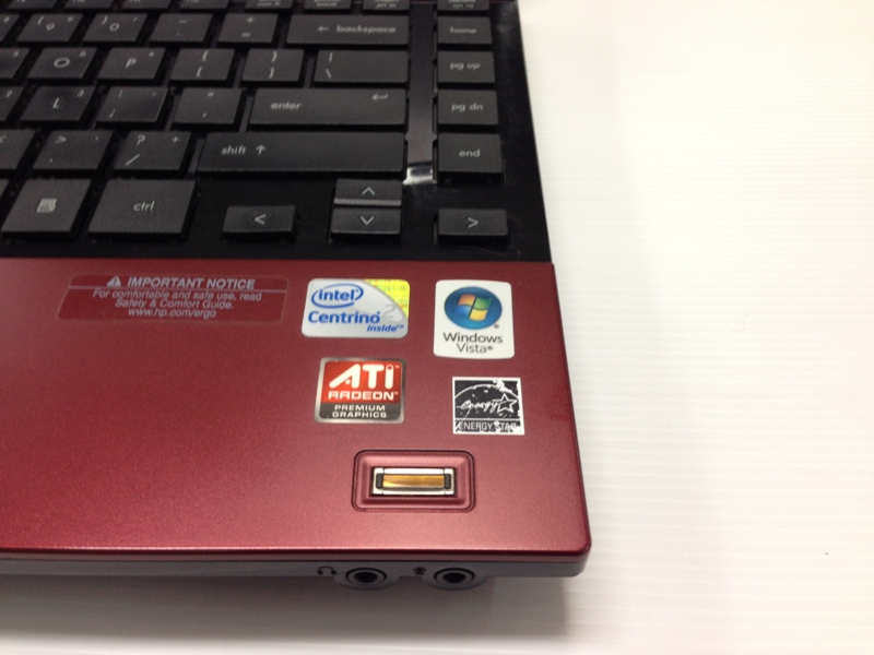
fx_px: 833
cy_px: 328
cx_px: 437
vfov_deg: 42.9
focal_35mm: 33
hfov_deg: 55.4
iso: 64
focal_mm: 4.12
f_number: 2.4
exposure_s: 1/20
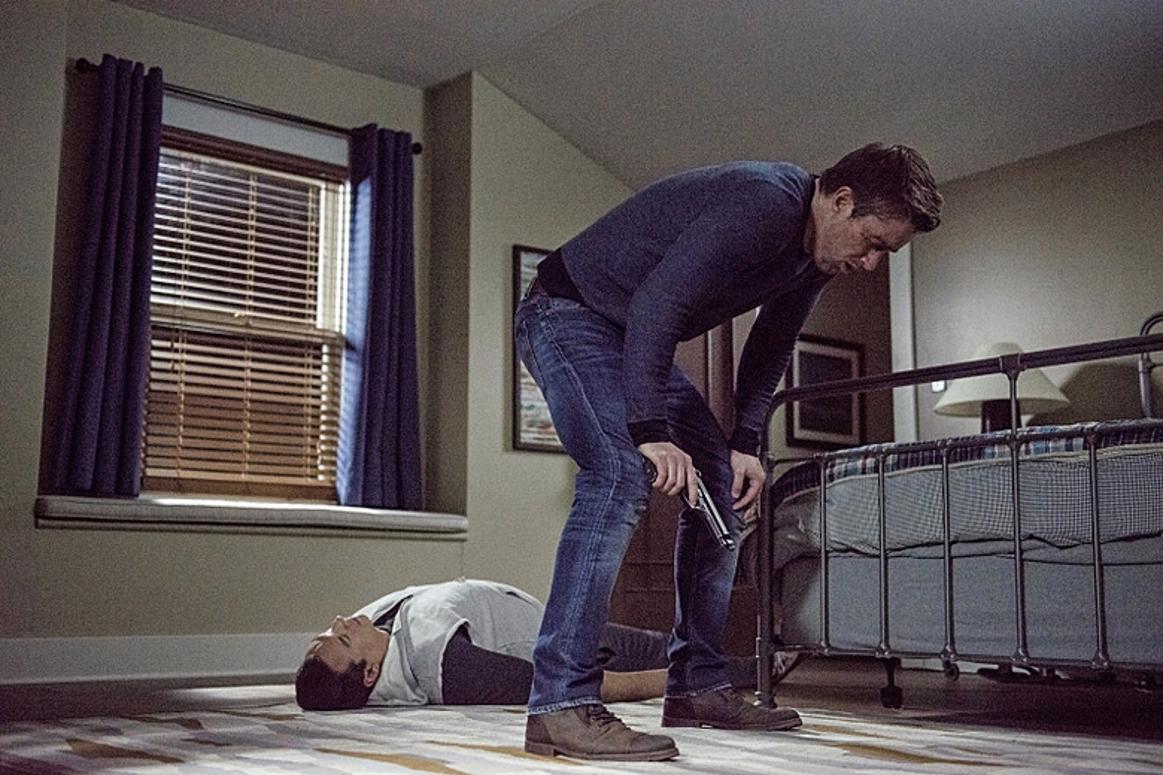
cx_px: 582
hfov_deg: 46.4
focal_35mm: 42
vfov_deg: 31.9
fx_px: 1357
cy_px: 388
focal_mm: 42
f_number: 2.8
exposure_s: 1/200
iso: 5000
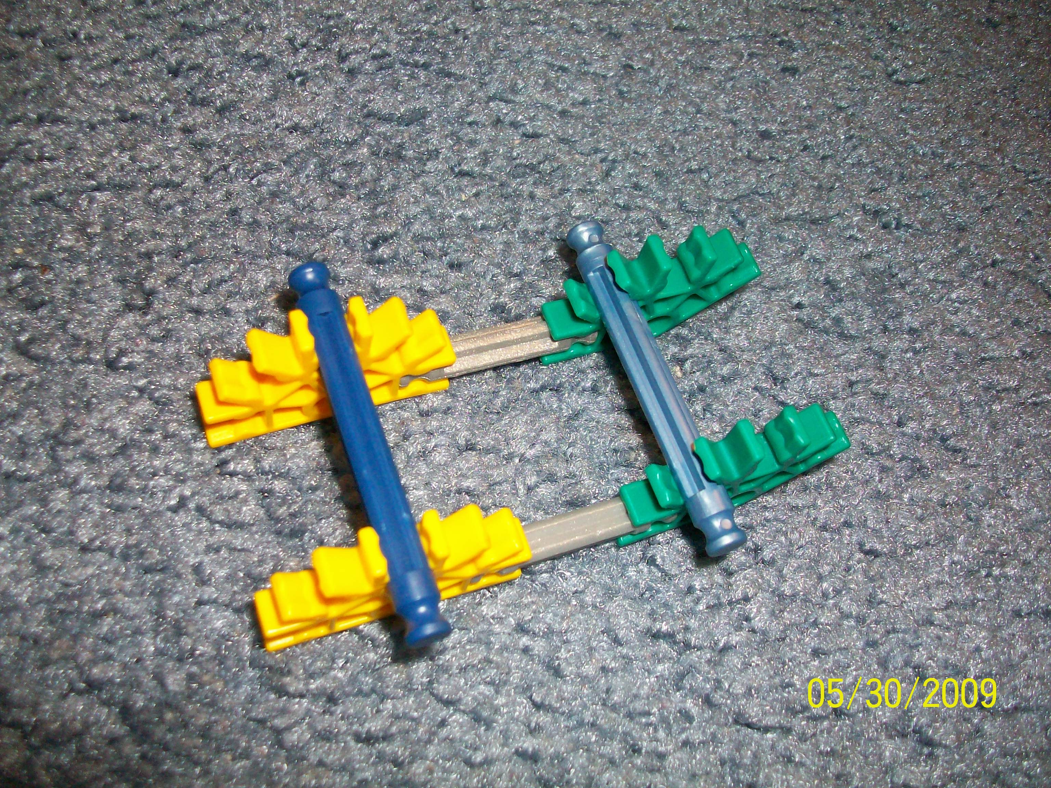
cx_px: 526
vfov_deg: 41.8
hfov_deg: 54.0
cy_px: 394
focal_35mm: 34
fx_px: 1032
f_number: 2.8
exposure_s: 1/60
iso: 160
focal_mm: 5.7
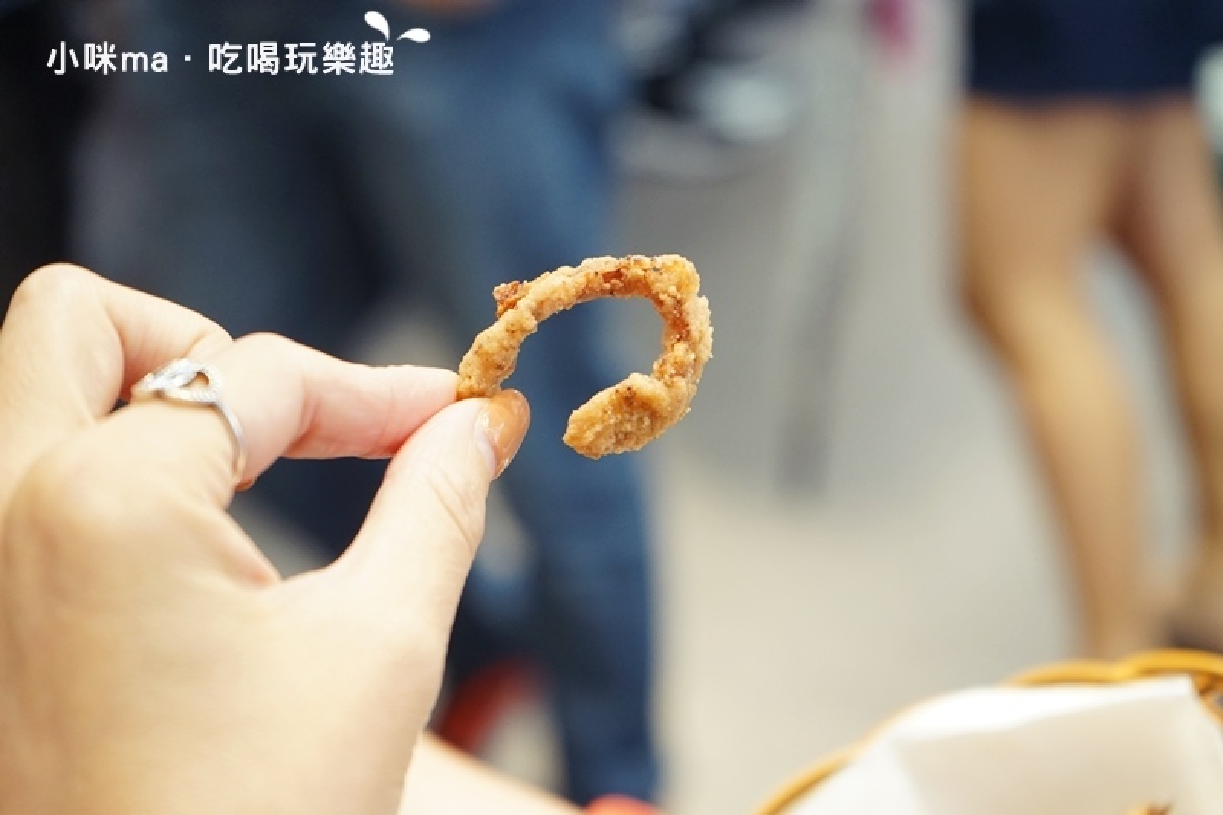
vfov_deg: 19.4
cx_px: 612
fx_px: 2377
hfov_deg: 28.8
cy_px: 408
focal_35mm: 70
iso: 1600
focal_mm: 70
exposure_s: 1/80
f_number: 5.6
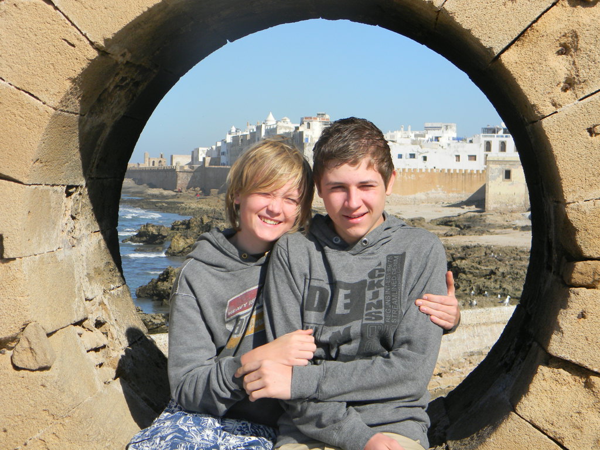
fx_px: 1161
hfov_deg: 29.0
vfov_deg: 21.9
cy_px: 225
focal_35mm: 67
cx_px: 300
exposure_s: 1/882
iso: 80
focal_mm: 12.2
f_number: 4.3
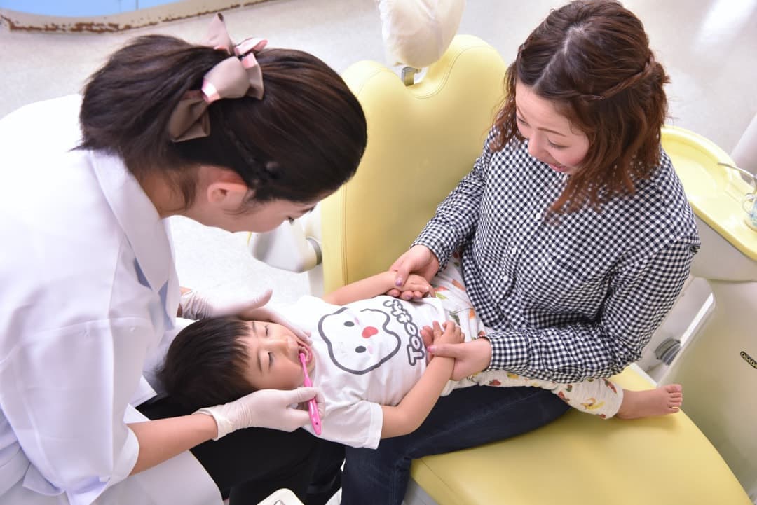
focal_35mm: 45
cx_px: 378
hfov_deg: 43.6
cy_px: 252
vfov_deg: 29.9
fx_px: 947
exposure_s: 1/80
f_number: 6.3
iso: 2000
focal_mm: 45
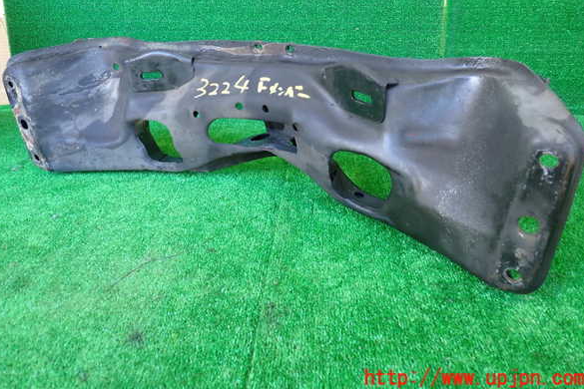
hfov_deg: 58.7
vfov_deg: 41.0
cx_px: 291
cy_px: 167
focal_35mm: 32
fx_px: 519
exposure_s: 1/40
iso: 200
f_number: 2.3
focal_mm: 5.4
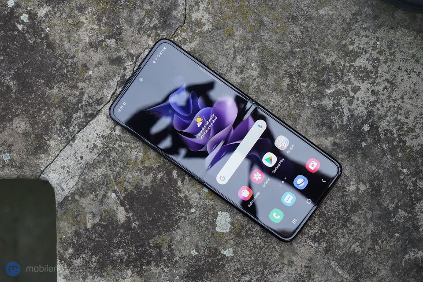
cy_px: 141
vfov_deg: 27.5
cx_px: 212
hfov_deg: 40.3
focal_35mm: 49
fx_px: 576
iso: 2500
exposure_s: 1/160
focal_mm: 49
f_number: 7.1
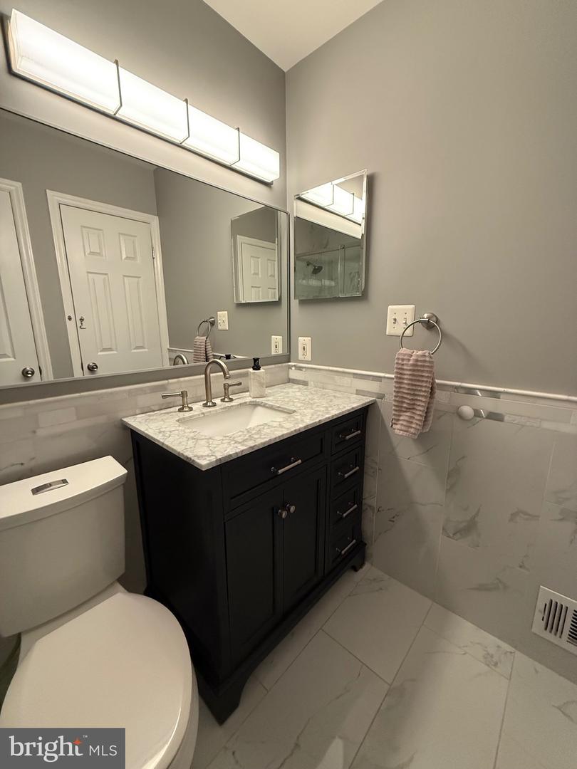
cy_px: 384
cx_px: 288
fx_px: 311
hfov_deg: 85.7
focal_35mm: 14
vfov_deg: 102.1
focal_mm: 2.22
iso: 640
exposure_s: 1/60
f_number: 2.2
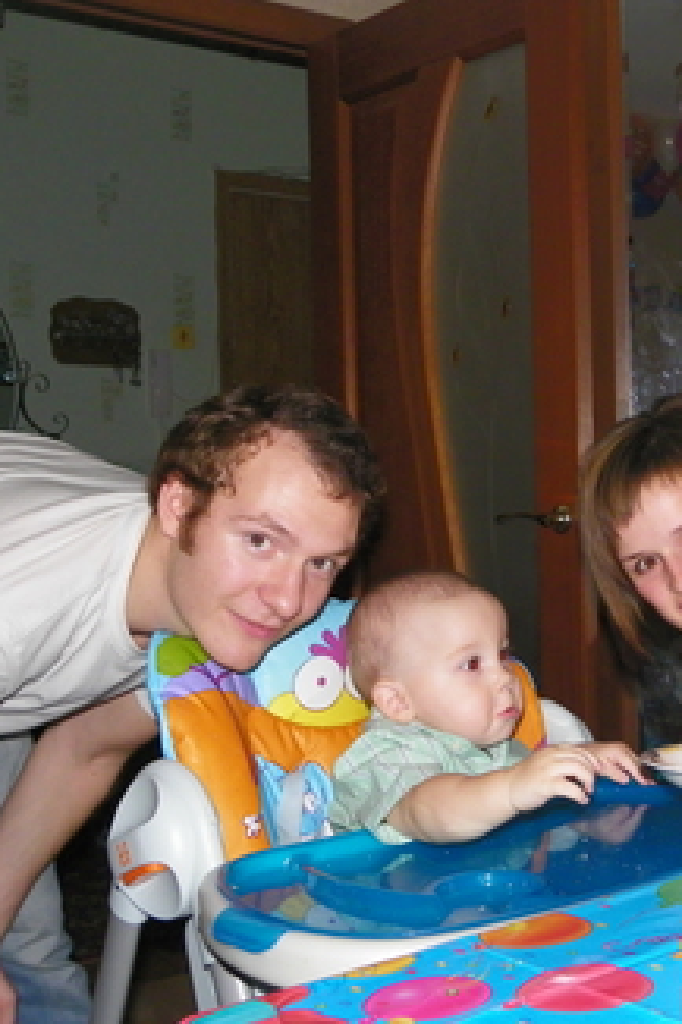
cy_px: 528
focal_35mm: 46
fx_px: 1308
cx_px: 550
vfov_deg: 42.8
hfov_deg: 28.6
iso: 200
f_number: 2.8
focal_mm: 5.7
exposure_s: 1/30
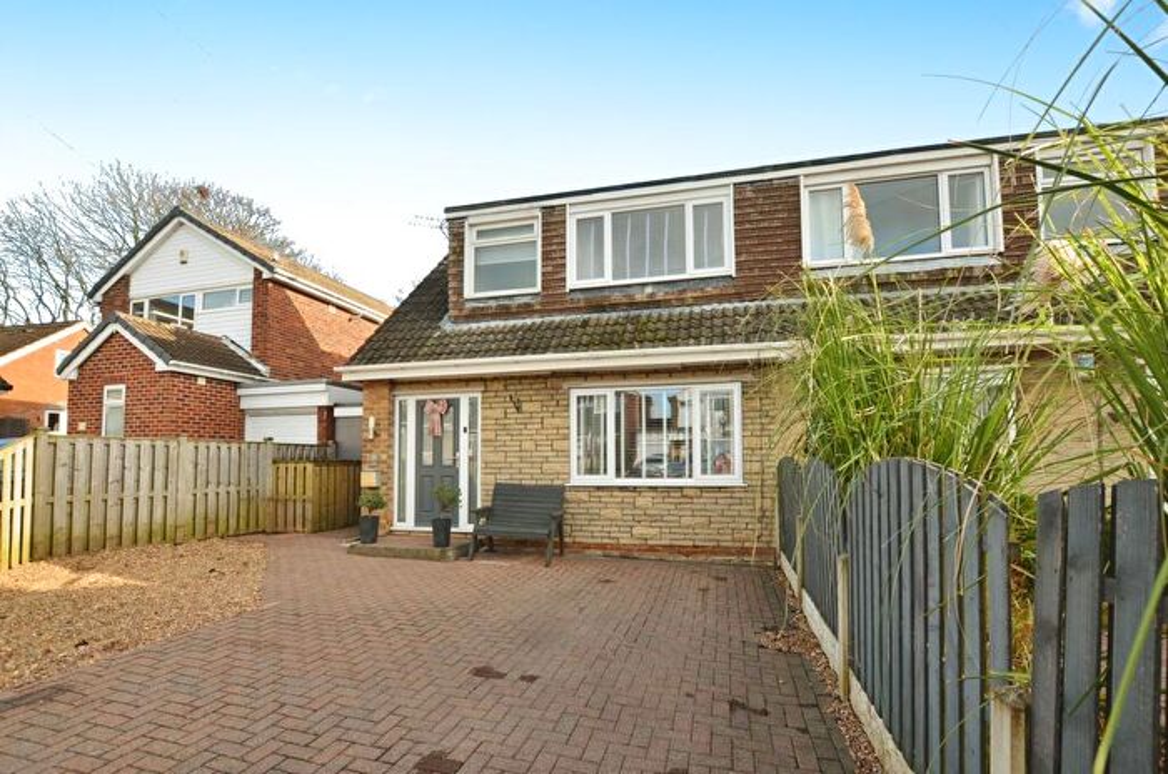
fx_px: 486
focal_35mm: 15
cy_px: 387
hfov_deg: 100.5
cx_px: 584
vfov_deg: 77.1
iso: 200
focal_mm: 10
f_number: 6.3
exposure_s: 1/160
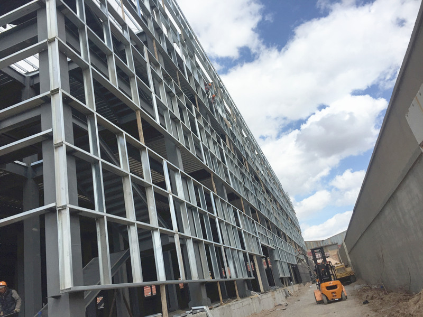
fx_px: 354
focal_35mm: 29
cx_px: 212
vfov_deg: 48.2
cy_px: 158
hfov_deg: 61.7
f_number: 2.2
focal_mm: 4.15
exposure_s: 1/3300
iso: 32
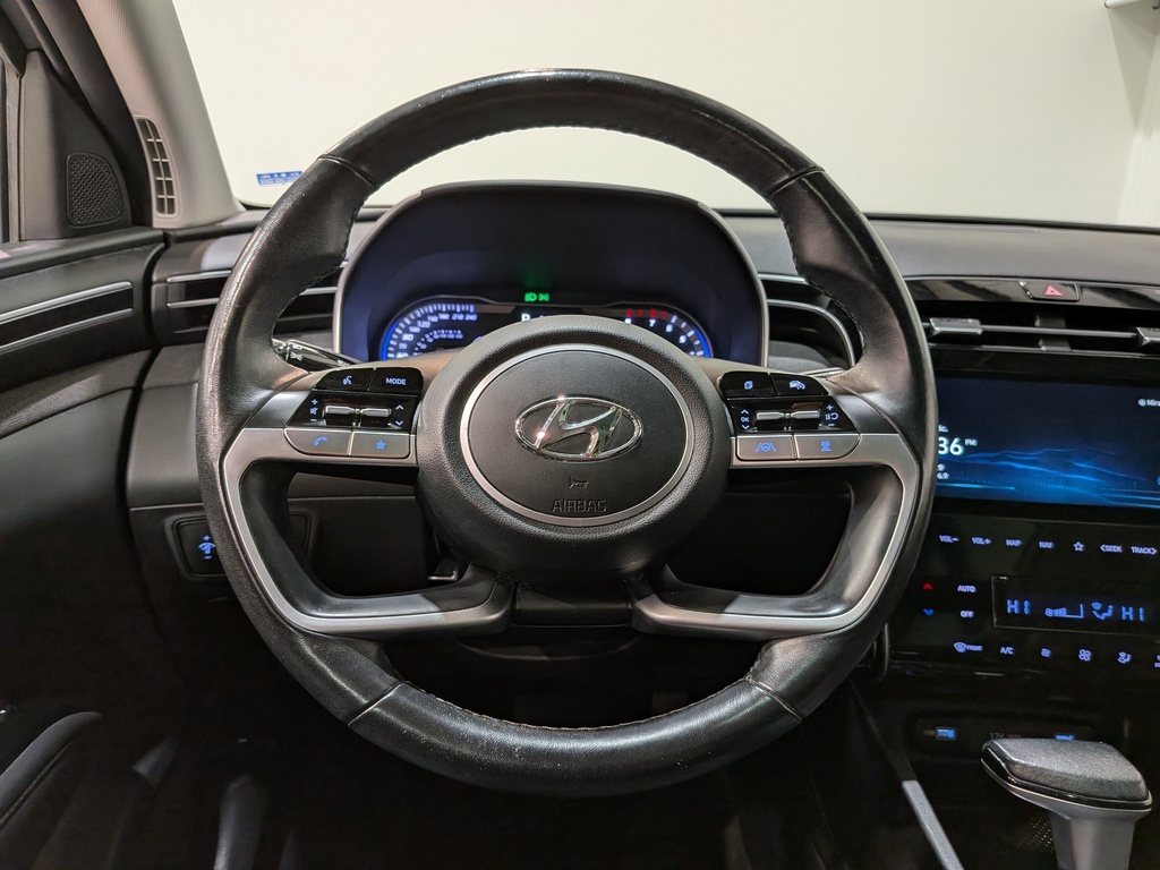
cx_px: 580
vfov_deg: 56.8
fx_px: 804
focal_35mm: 24
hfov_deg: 71.6
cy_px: 435
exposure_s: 1/100
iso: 166
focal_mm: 4.53
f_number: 1.7
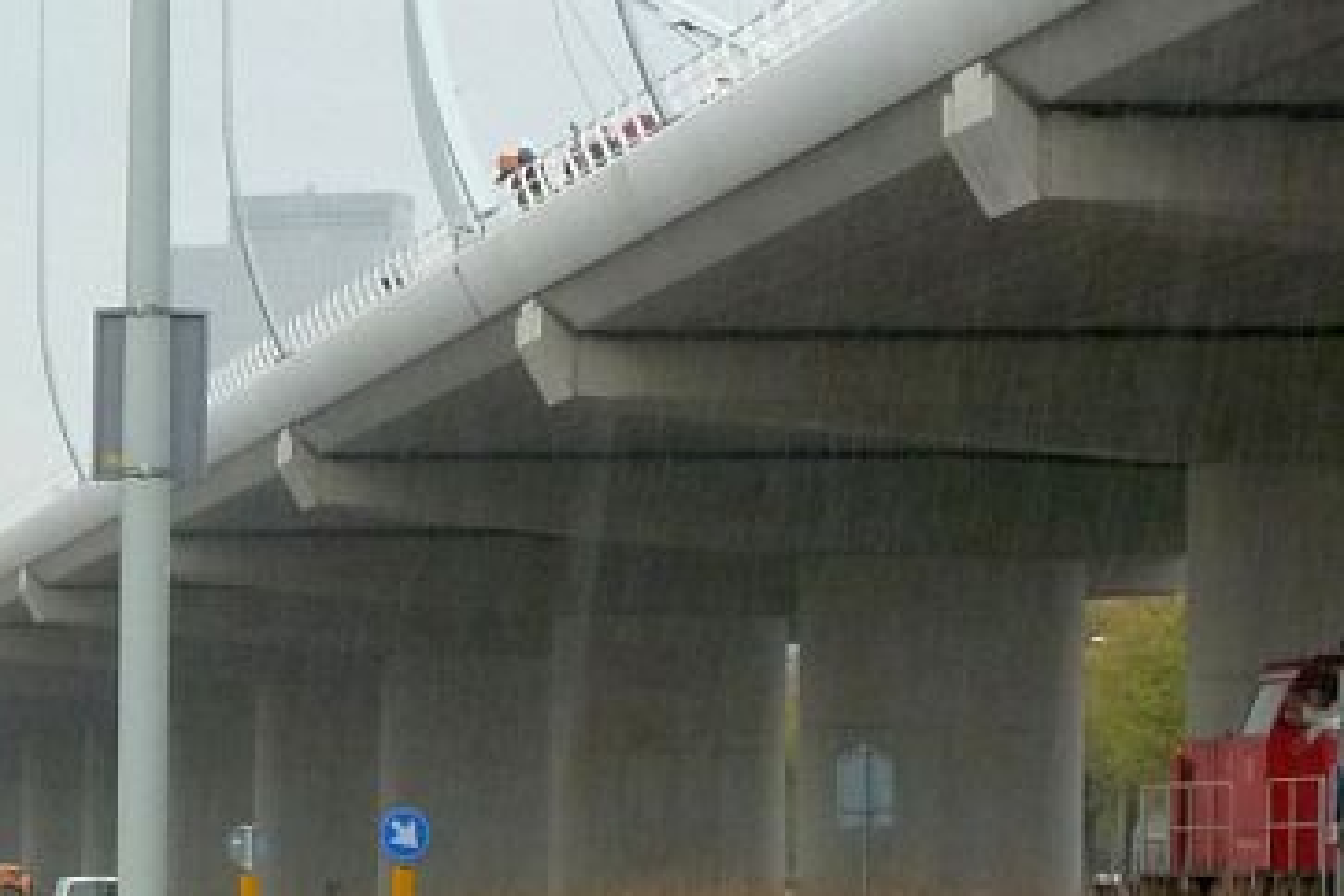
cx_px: 844
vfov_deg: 5.7
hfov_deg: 8.5
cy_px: 452
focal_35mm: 243
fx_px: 9071
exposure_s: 1/80
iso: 320
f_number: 4.2
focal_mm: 13.7
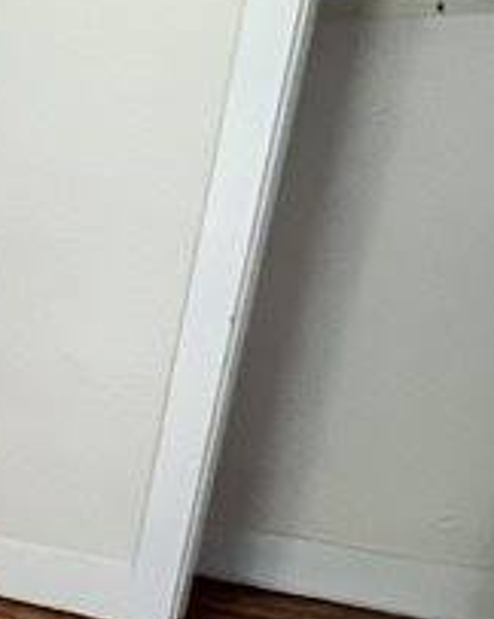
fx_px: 1171
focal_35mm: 64
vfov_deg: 27.3
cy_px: 665
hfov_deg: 17.4
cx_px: -482
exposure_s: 1/60
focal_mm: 1.57
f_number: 1.8
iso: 250
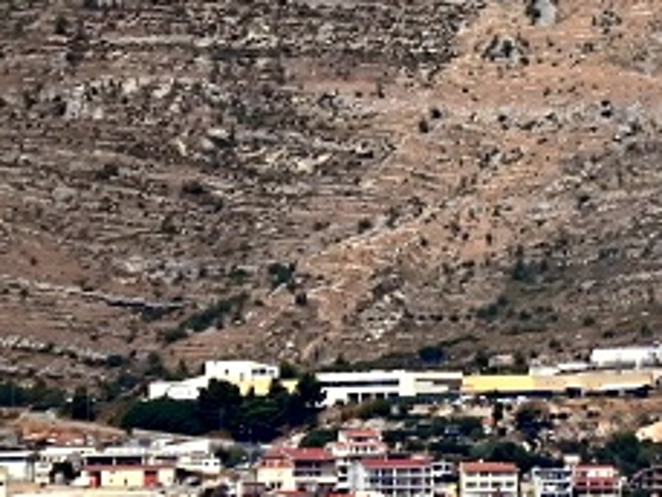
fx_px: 23497
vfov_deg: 1.2
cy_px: -666
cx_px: 2035
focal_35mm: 1228
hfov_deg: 1.6
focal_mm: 195
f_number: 5.3
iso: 250
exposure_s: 1/4000
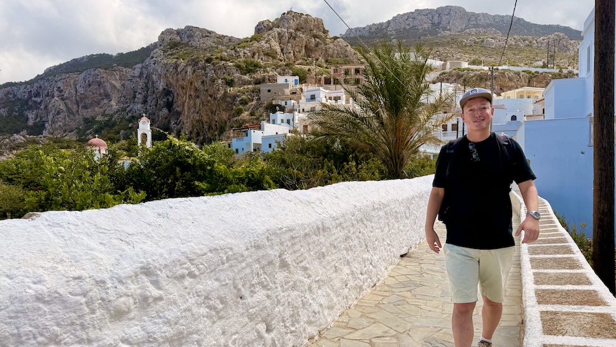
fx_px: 441
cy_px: 202
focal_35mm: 27
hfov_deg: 69.8
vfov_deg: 42.8
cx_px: 307
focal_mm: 6.76
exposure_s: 1/7353
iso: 80
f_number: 1.78
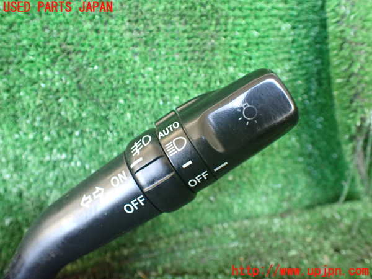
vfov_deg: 46.8
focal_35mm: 30
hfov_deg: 60.0
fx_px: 322
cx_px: 186
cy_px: 140
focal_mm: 5.4
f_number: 2.3
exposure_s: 1/125
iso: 800
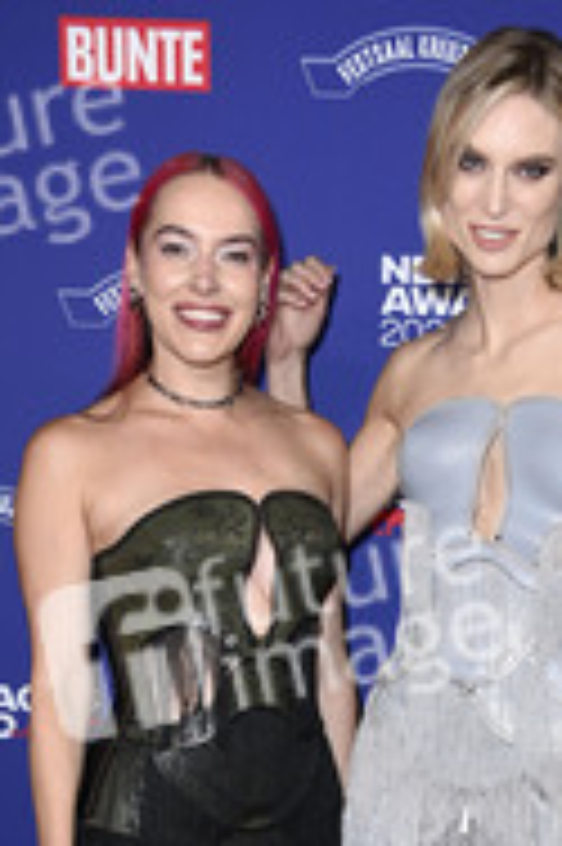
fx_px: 1900
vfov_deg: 23.9
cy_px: 860
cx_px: 400
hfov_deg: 16.8
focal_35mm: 81
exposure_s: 1/250
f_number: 5.6
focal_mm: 38
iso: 640
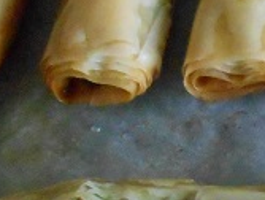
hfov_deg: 11.3
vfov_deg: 9.3
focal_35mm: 159
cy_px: 197
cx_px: 525
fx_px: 1220
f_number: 3.2
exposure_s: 1/80
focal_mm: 4.6
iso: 800
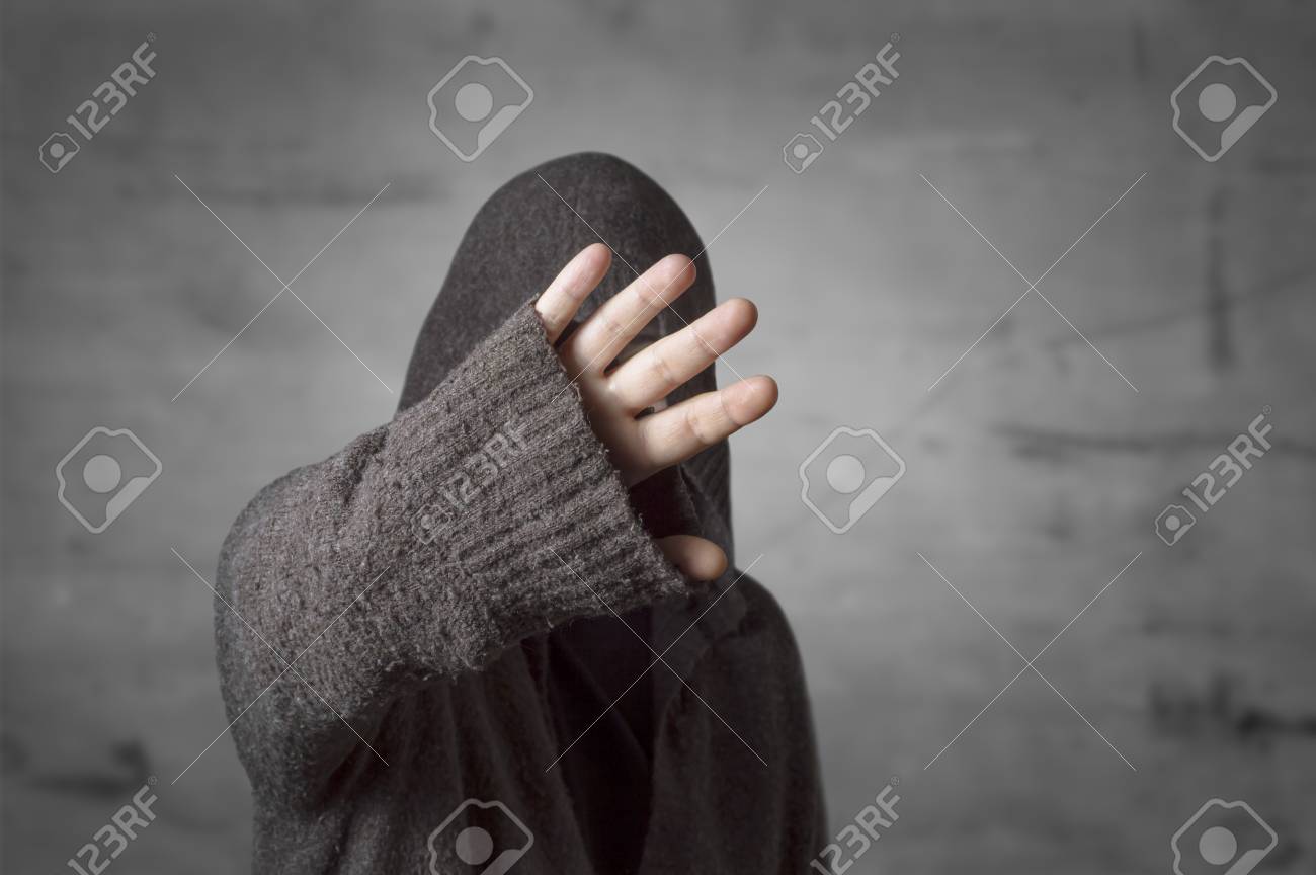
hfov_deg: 35.1
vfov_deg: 23.7
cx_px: 658
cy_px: 438
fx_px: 2082
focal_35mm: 57
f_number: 11
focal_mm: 38
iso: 200
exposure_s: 1/160
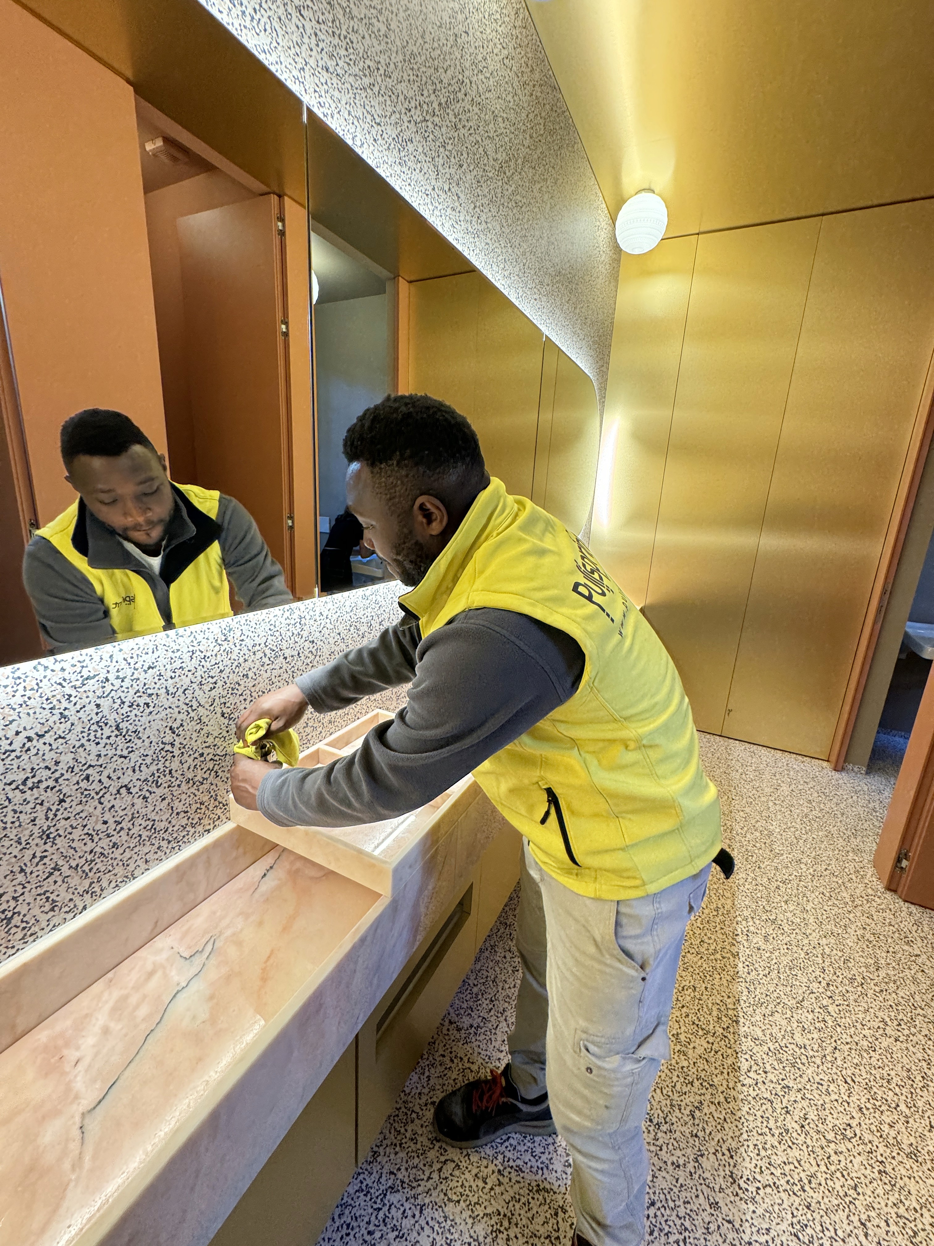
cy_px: 623
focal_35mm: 14
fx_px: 504
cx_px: 467
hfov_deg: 85.7
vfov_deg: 102.1
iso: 200
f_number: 2.2
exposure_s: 1/100
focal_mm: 2.22
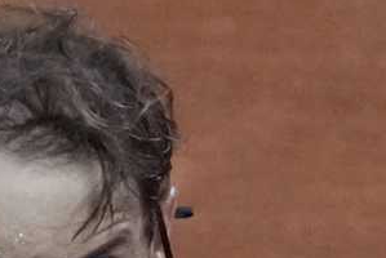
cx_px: -139
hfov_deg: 0.5
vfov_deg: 0.3
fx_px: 44046
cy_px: 753
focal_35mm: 4104
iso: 3200
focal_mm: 400
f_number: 2.8
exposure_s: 1/3200
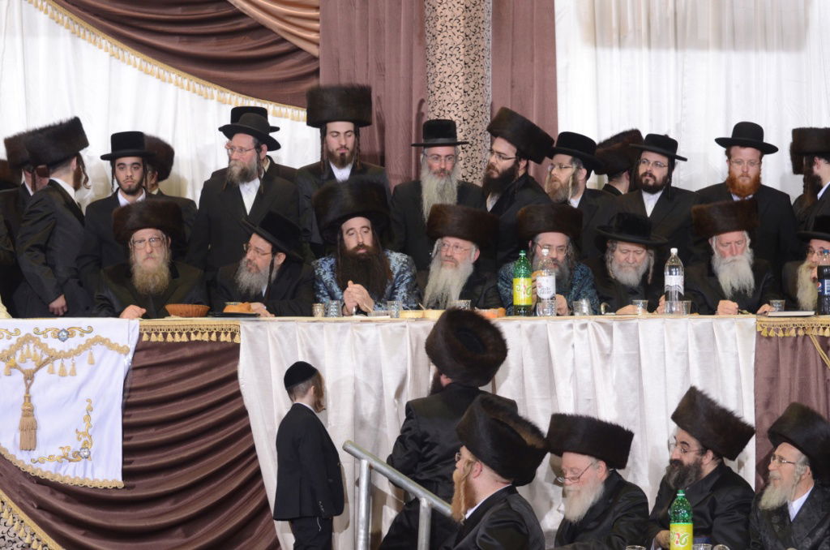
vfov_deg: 13.0
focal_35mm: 105
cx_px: 415
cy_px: 275
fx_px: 2416
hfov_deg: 19.5
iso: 1000
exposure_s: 1/125
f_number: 5.6
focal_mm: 70
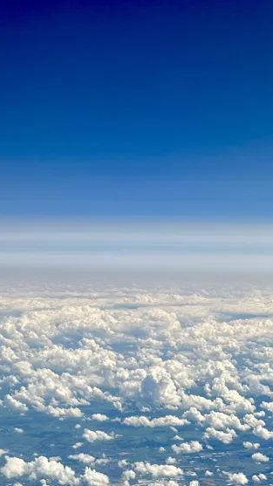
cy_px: 505
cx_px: 236
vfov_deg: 31.3
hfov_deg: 19.4
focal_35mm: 61
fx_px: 786
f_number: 1.78
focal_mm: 6.86
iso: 80
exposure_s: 1/5263
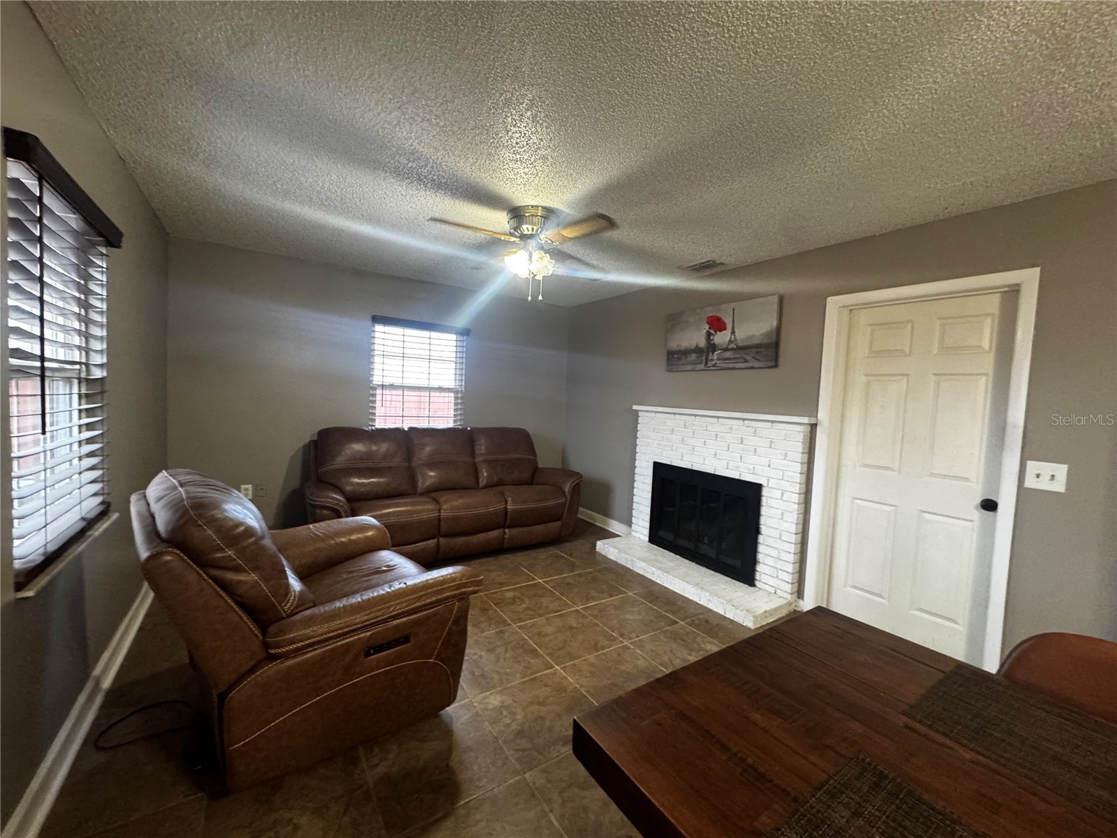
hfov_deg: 102.1
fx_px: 452
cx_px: 558
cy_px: 419
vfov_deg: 85.7
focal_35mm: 14
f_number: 2.2
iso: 640
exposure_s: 1/60
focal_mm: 2.22
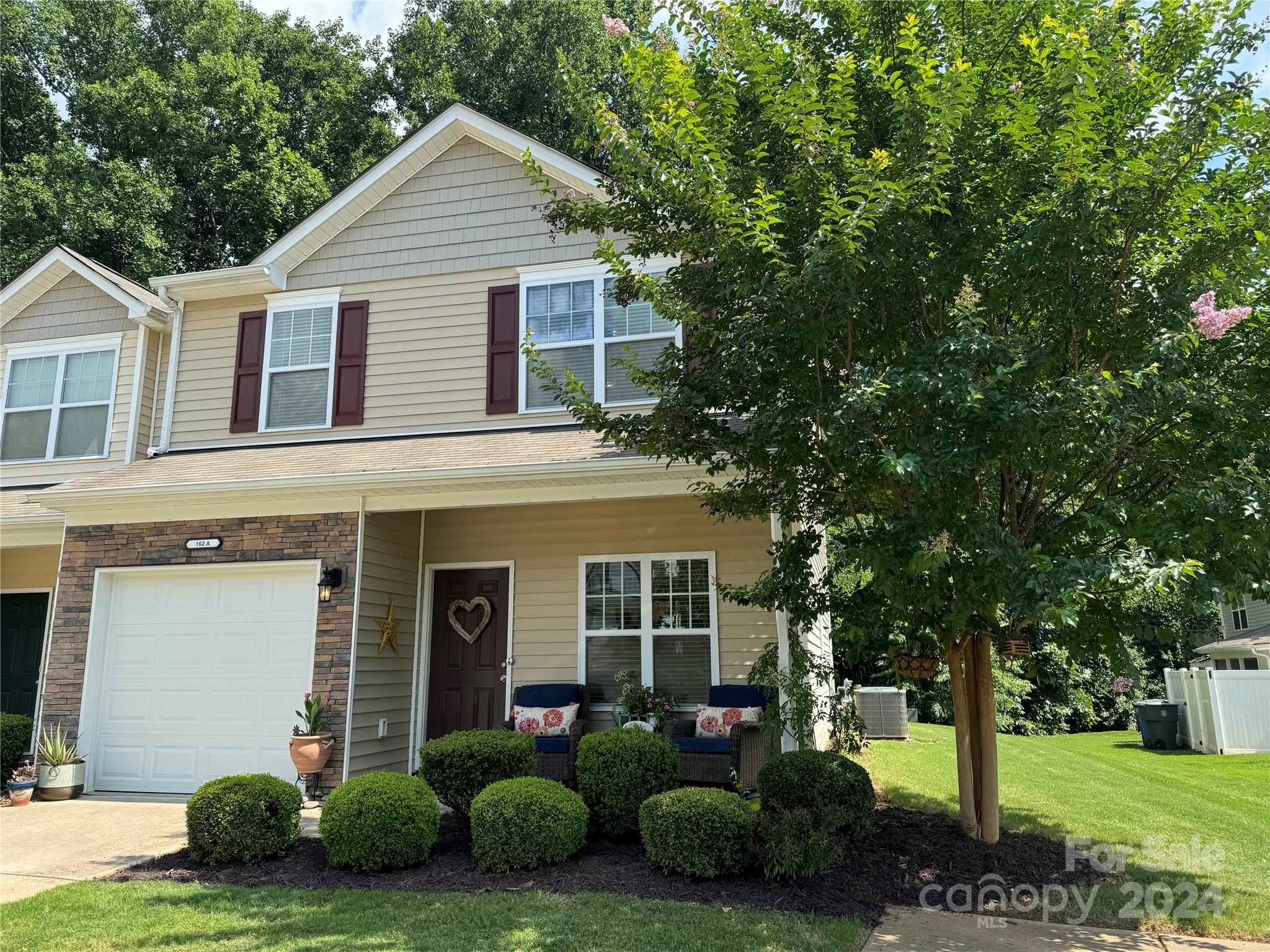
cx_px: 635
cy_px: 476
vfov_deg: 56.8
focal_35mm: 24
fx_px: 881
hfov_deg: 71.6
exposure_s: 1/1637
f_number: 1.78
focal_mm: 6.76
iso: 80
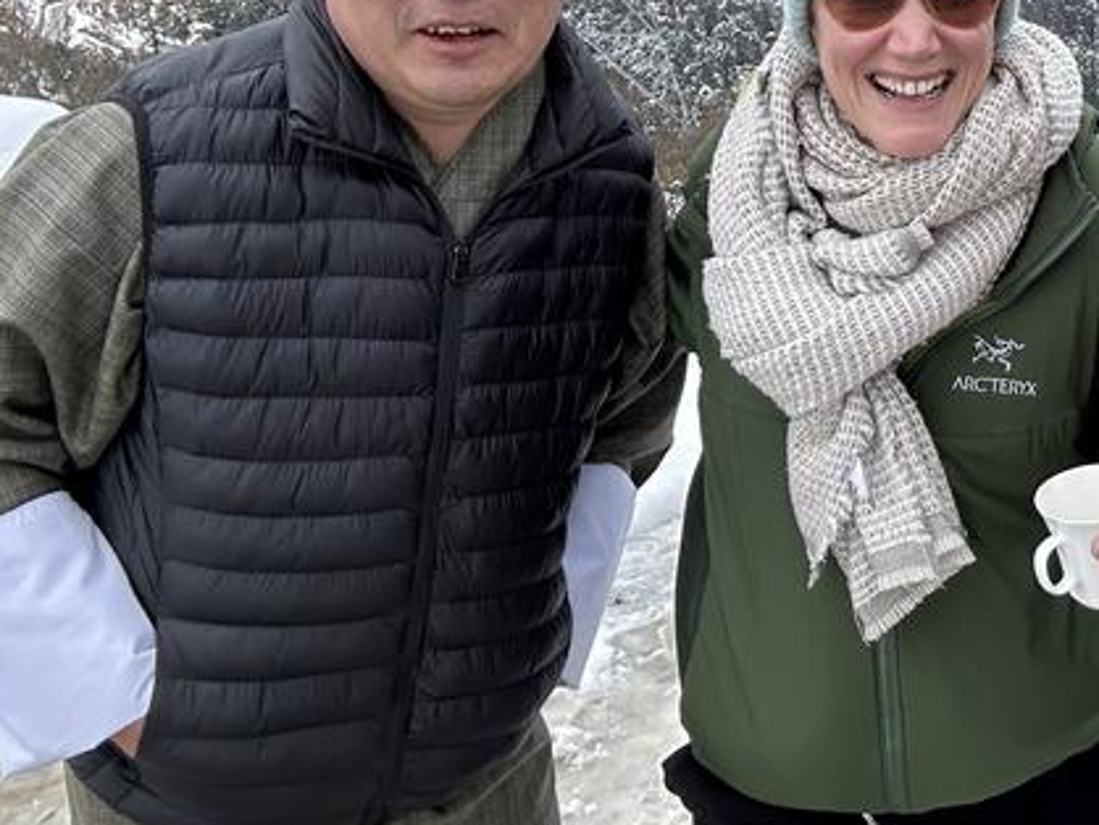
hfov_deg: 39.3
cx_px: 1025
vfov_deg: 31.3
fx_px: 1398
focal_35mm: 44
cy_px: 76
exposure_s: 1/594
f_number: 1.9
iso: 25
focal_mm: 2.69
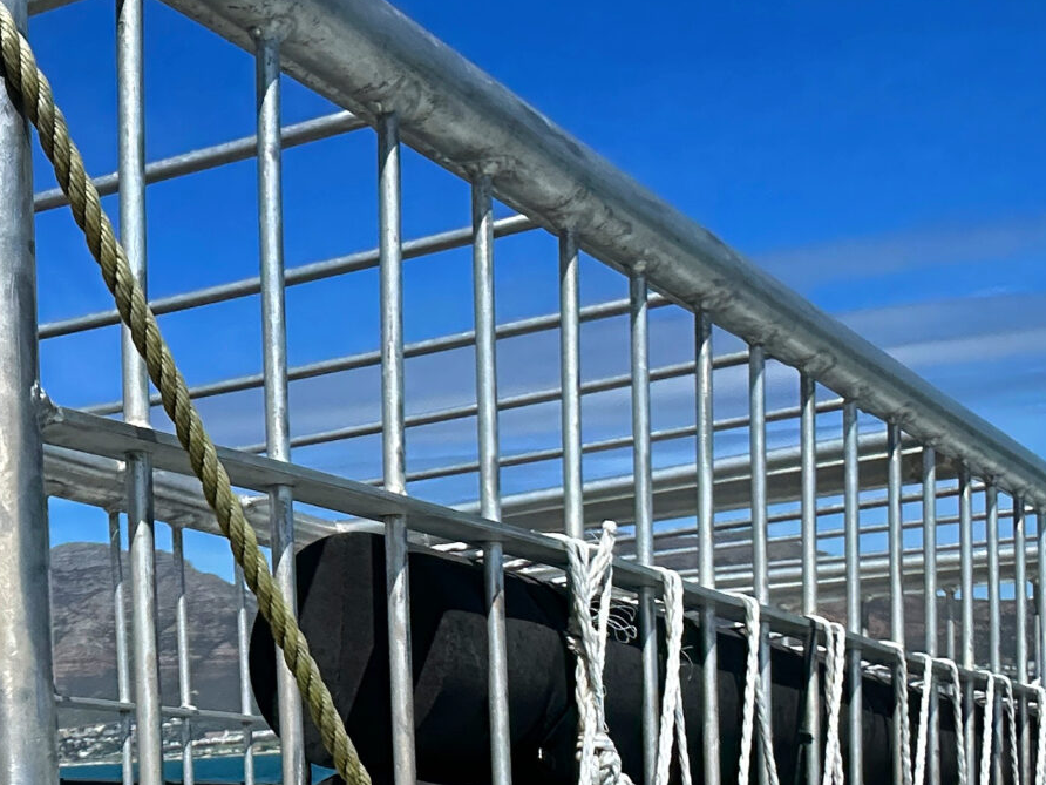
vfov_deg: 21.3
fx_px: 1994
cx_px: 265
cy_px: 828
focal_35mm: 66
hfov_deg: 29.0
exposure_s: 1/1795
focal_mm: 2.69
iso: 25
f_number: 1.9
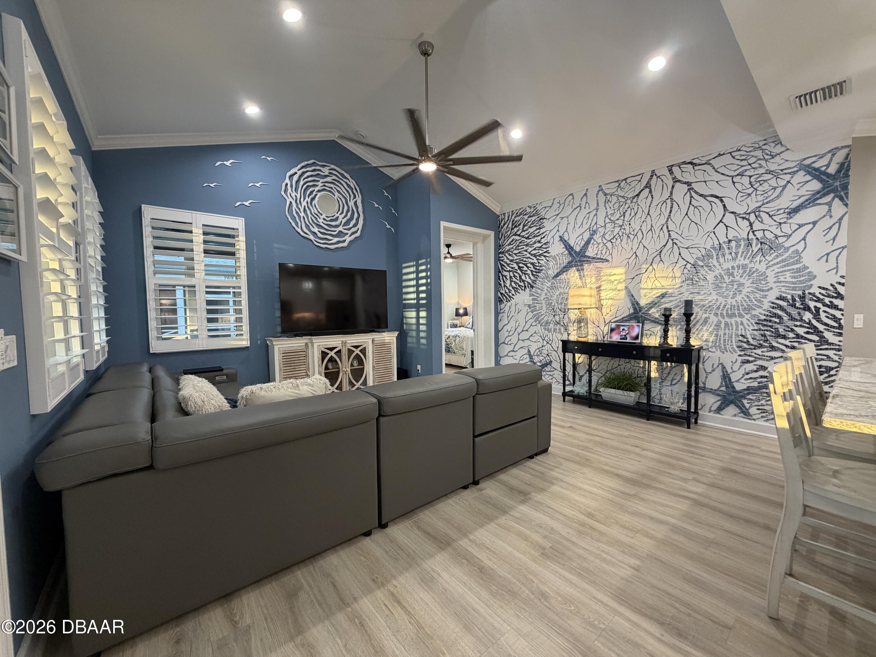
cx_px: 438
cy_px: 328
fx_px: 354
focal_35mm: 14
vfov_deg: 85.7
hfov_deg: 102.1
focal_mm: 2.22
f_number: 2.2
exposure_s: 1/60
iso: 250
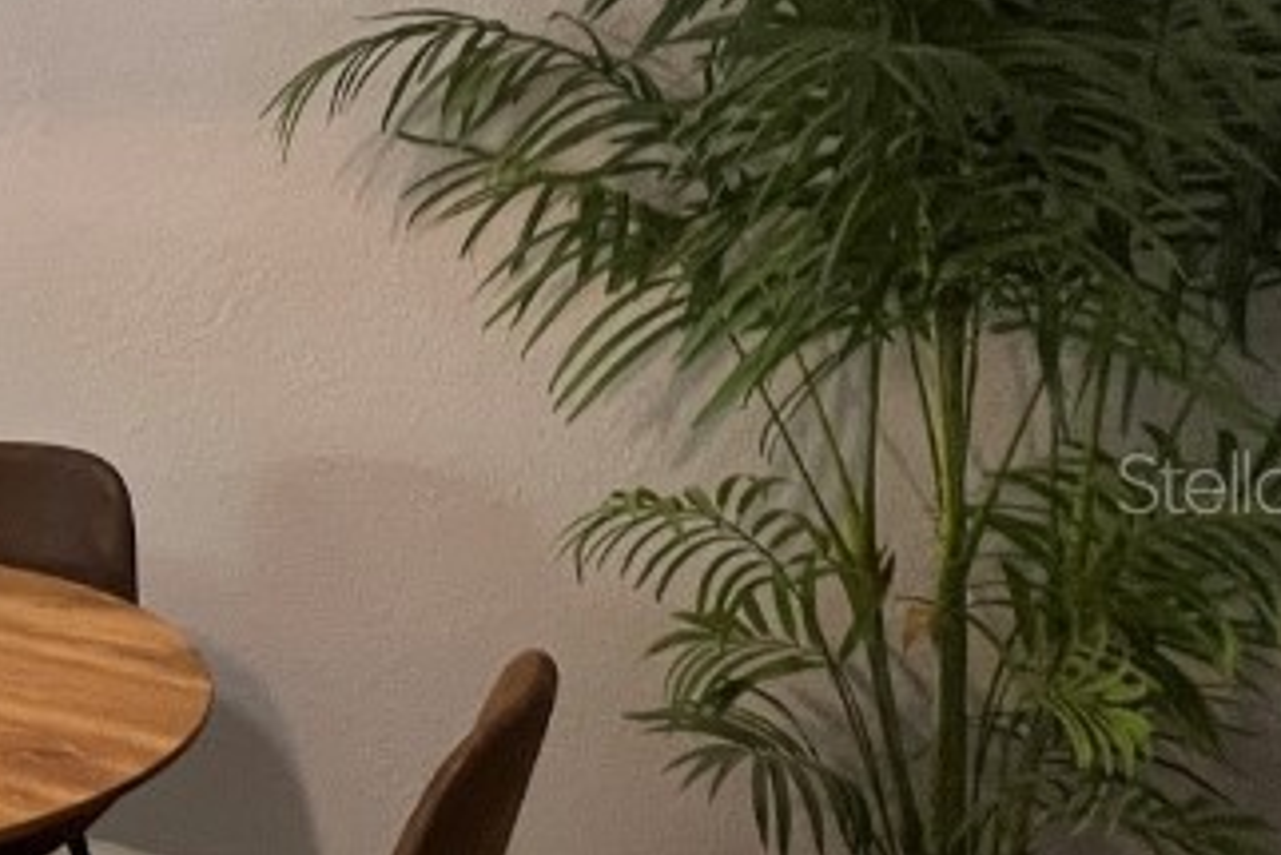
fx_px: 1531
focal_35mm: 43
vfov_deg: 31.2
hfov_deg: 30.4
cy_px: 481
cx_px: -545
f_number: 1.8
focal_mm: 1.57
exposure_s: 1/60
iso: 320
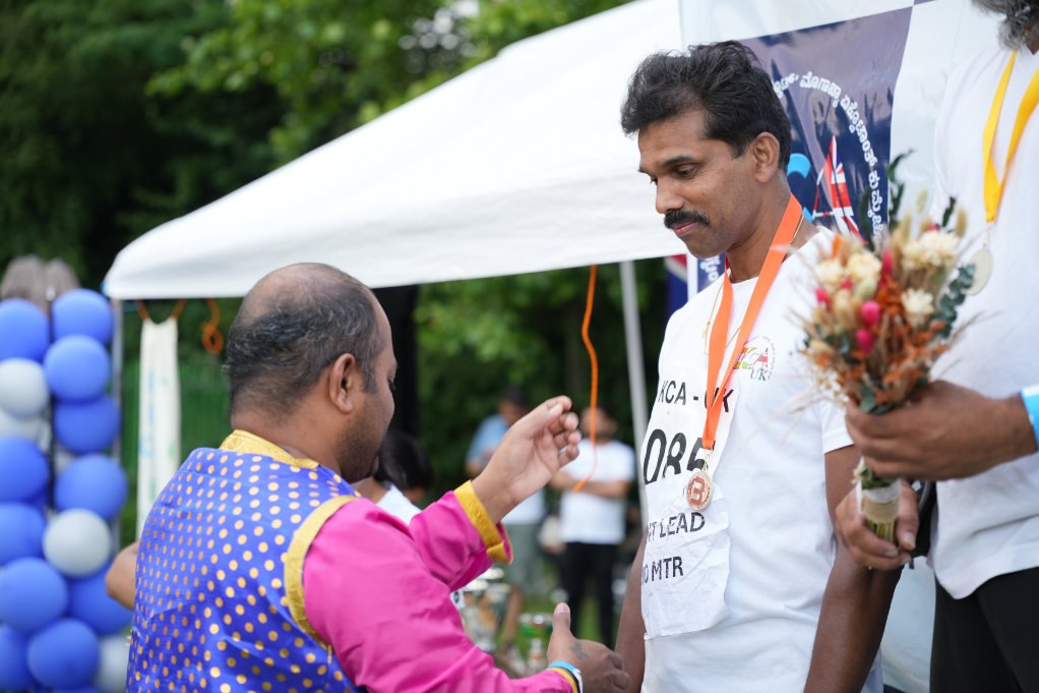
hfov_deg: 28.8
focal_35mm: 70
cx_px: 520
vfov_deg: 19.5
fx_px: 2020
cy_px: 346
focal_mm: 70
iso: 250
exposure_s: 1/250
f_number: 2.8
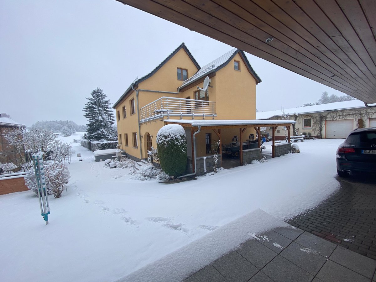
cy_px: 141
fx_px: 304
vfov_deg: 49.7
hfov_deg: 63.4
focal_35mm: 28
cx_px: 188
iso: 100
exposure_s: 1/30
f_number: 3.3
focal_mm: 4.7
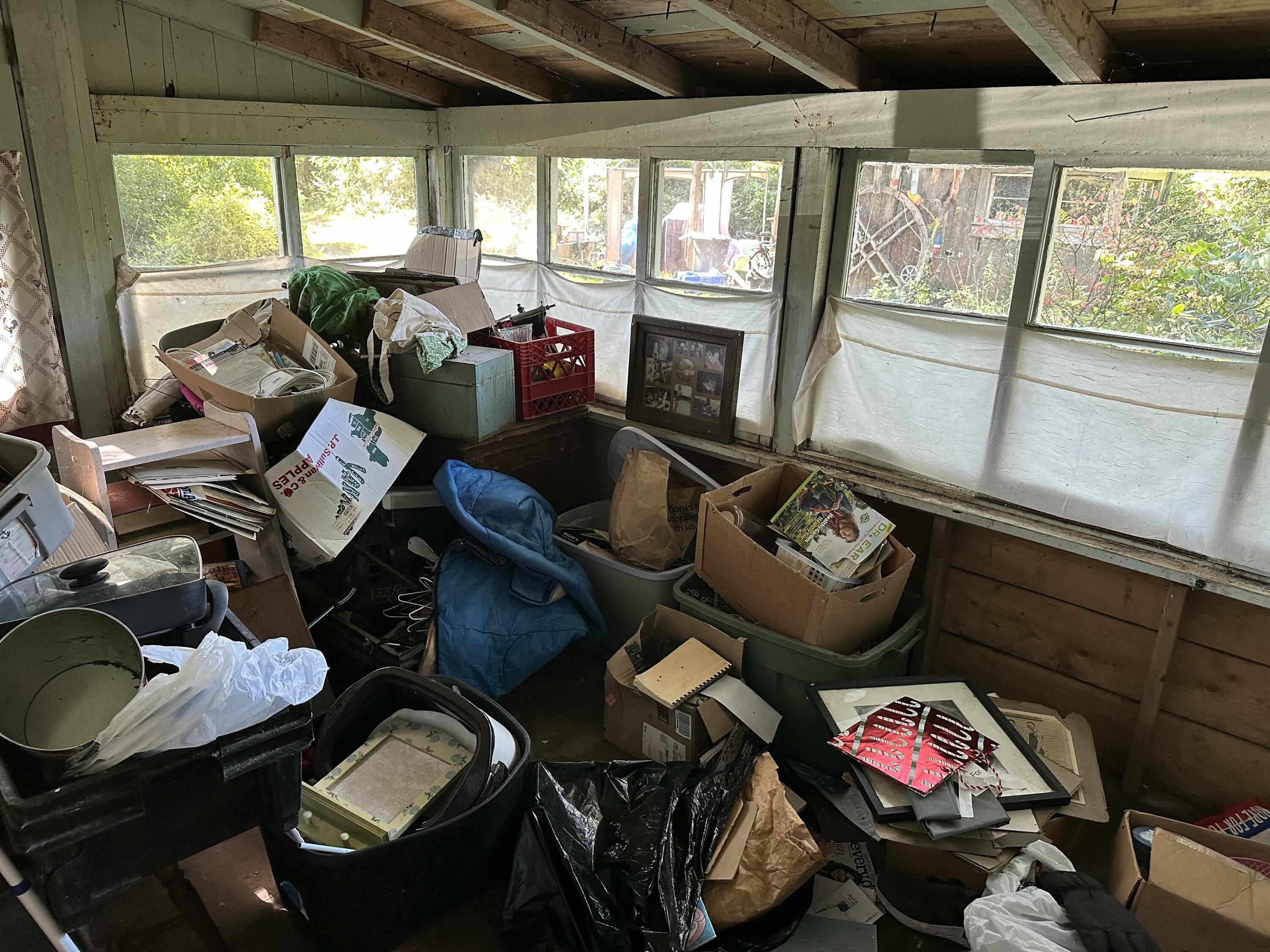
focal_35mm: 24
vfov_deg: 56.8
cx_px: 635
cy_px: 476
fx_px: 881
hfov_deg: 71.6
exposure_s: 1/114
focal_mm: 6.86
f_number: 1.78
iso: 250
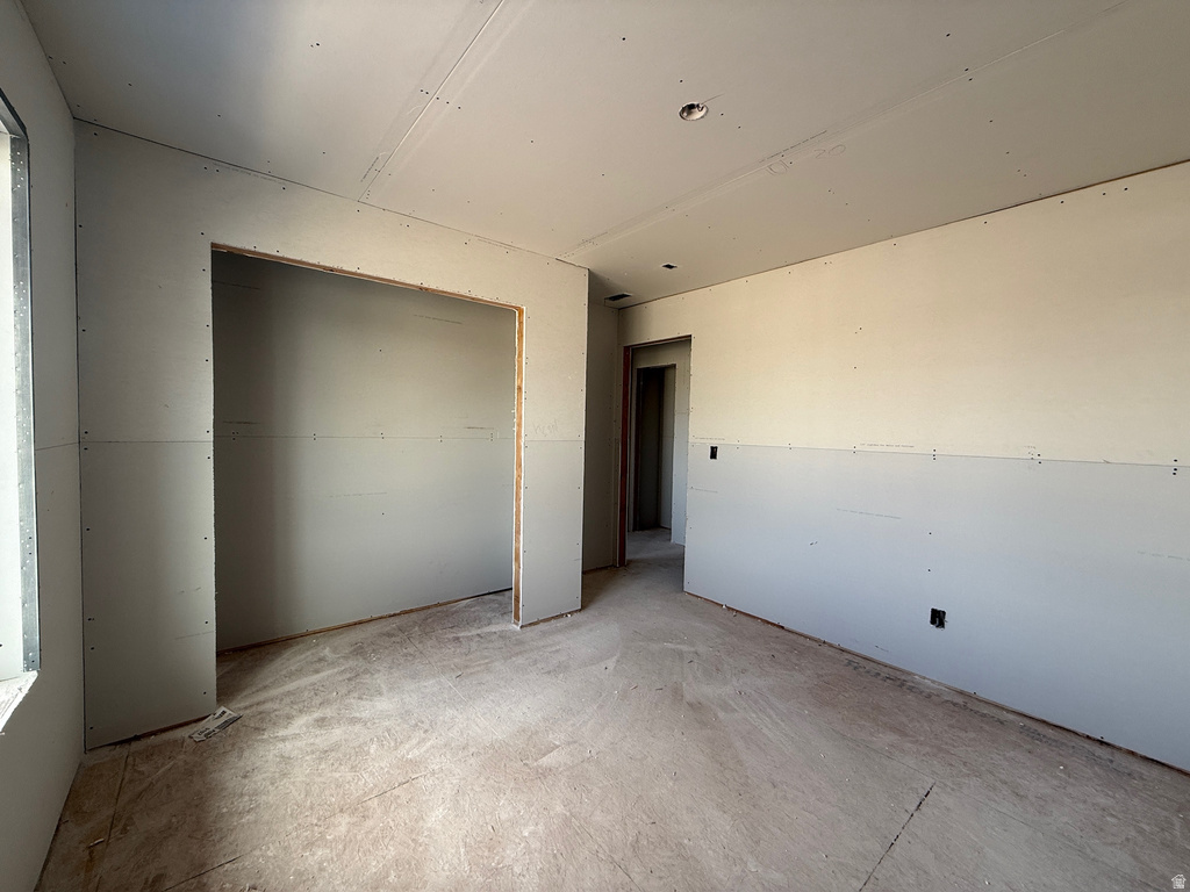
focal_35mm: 14
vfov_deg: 85.7
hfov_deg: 102.1
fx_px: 481
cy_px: 446
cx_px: 595
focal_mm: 2.22
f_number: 2.2
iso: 80
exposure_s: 1/99
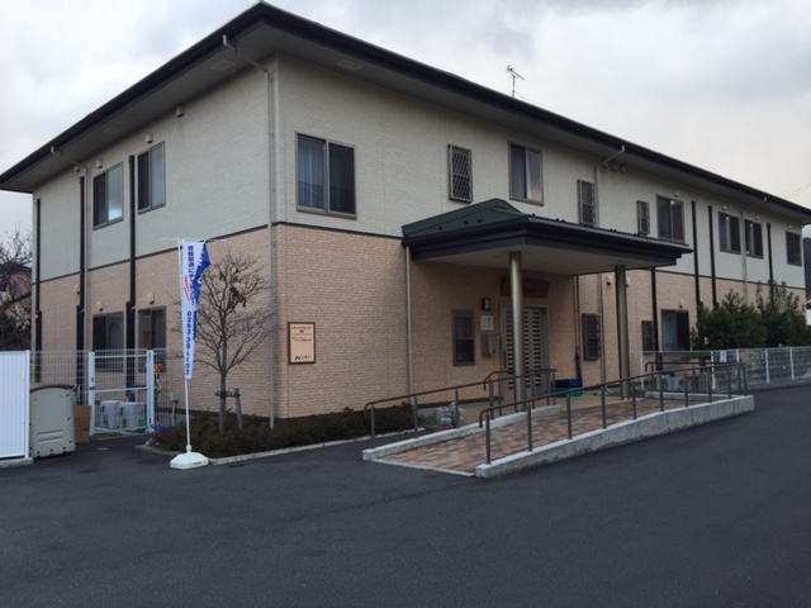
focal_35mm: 29
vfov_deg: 48.2
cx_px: 406
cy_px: 304
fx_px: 679
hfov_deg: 61.7
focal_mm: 4.15
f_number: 2.2
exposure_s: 1/170
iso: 32
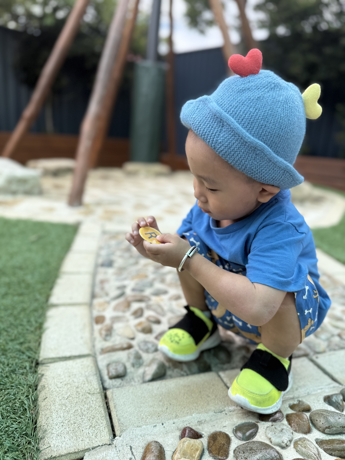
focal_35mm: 24
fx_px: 319
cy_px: 230
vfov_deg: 71.6
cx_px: 172
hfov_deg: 56.8
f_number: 1.78
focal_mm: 6.76
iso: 80
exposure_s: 1/813
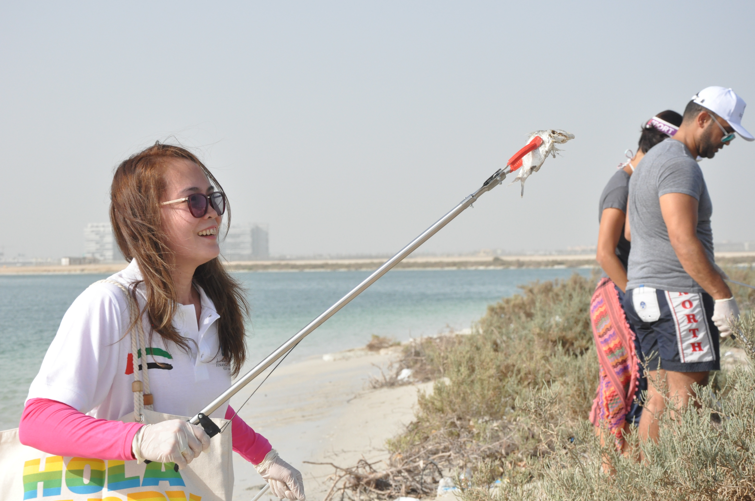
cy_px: 250
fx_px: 1948
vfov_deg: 14.7
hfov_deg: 21.9
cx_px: 378
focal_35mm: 93
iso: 800
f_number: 9
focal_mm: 62
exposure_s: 1/1250
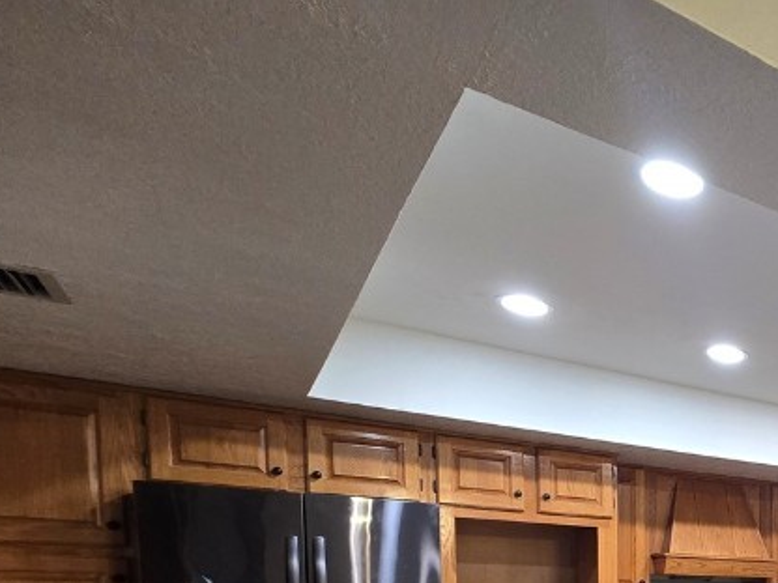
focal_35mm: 32
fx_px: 719
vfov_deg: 36.7
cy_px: 654
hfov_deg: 41.7
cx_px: 901
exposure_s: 1/60
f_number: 2.2
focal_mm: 2.2
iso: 250
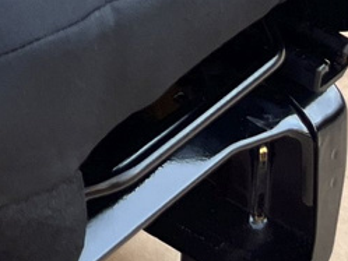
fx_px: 1680
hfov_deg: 11.1
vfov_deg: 7.8
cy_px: -515
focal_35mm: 167
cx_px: -263
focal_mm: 5.1
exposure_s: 1/154
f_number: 1.6
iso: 40
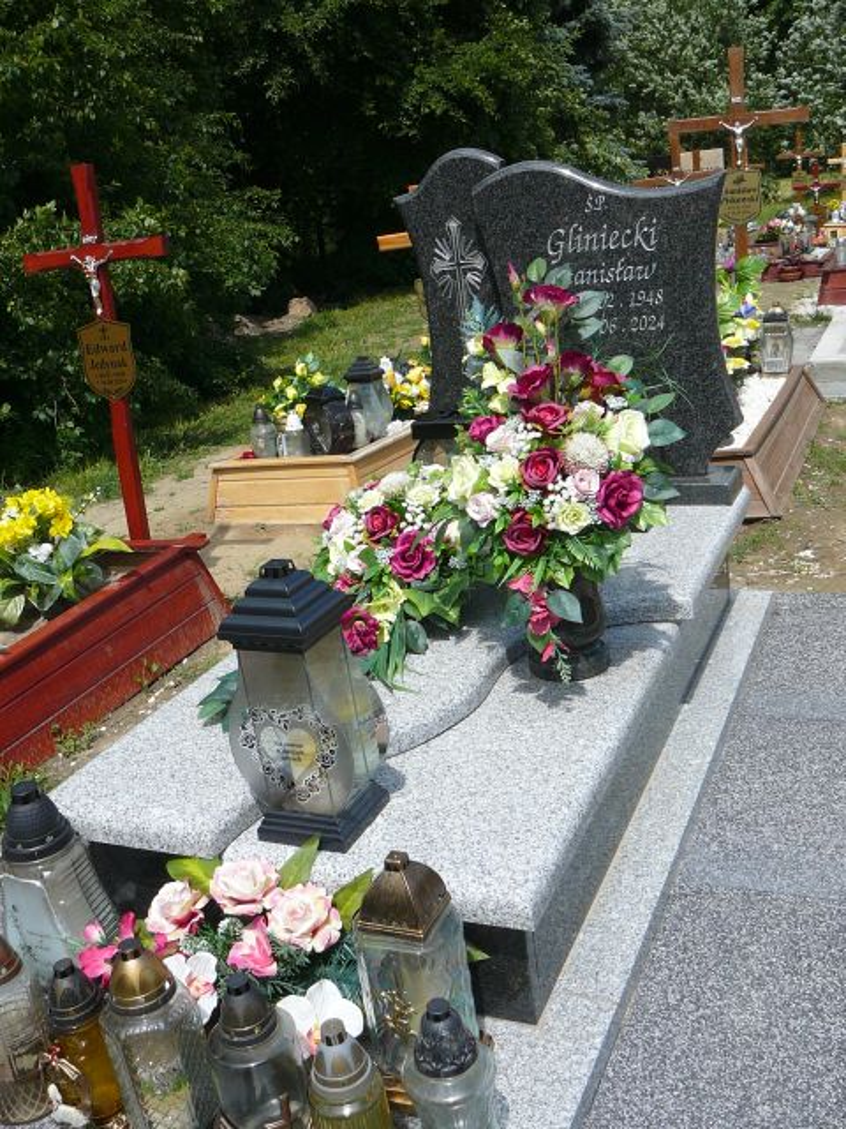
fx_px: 1141
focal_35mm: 35
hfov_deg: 40.7
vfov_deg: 52.6
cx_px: 423
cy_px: 564
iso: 80
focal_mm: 5.2
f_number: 5
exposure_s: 1/500
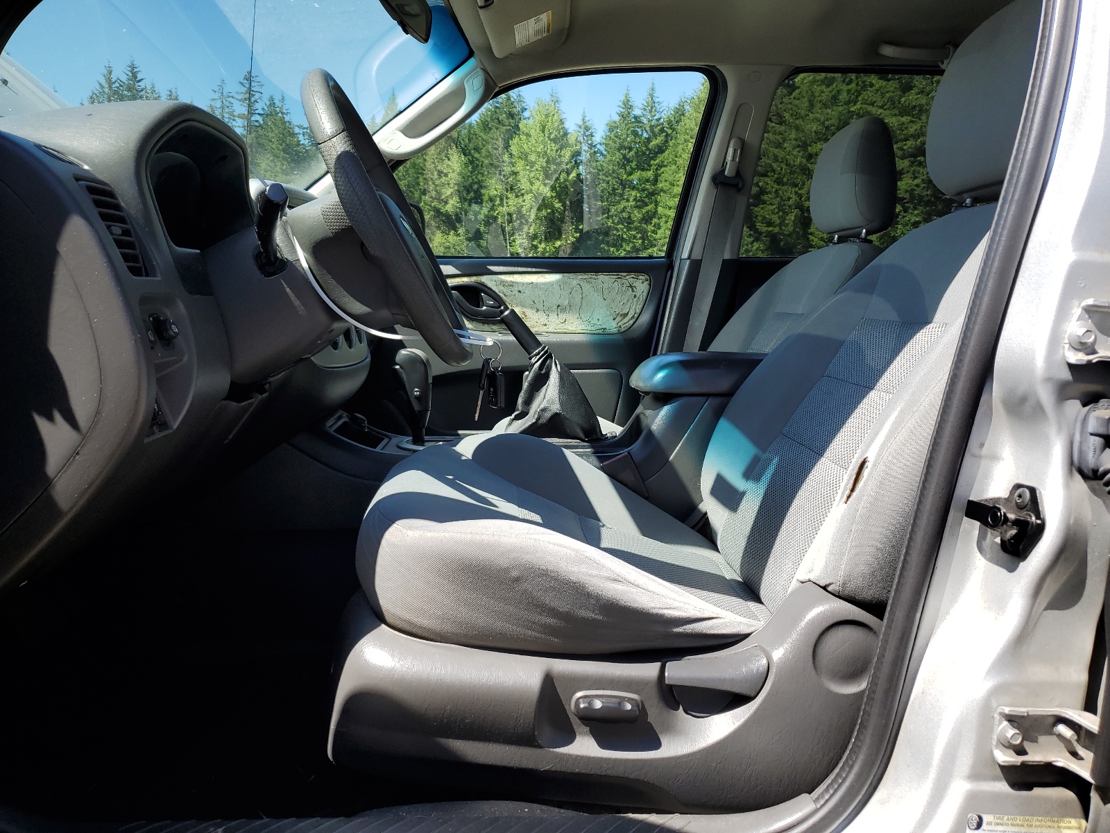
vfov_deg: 53.1
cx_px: 555
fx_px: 834
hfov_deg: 67.3
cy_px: 416
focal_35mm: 26
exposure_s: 1/1111
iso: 50
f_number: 1.5
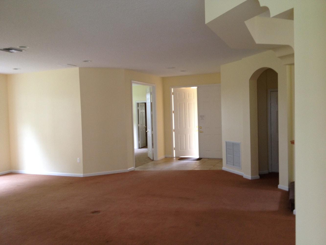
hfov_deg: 52.6
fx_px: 330
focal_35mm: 35
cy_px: 122
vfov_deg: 40.7
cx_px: 163
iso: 80
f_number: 2.4
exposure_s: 1/20
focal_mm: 4.28
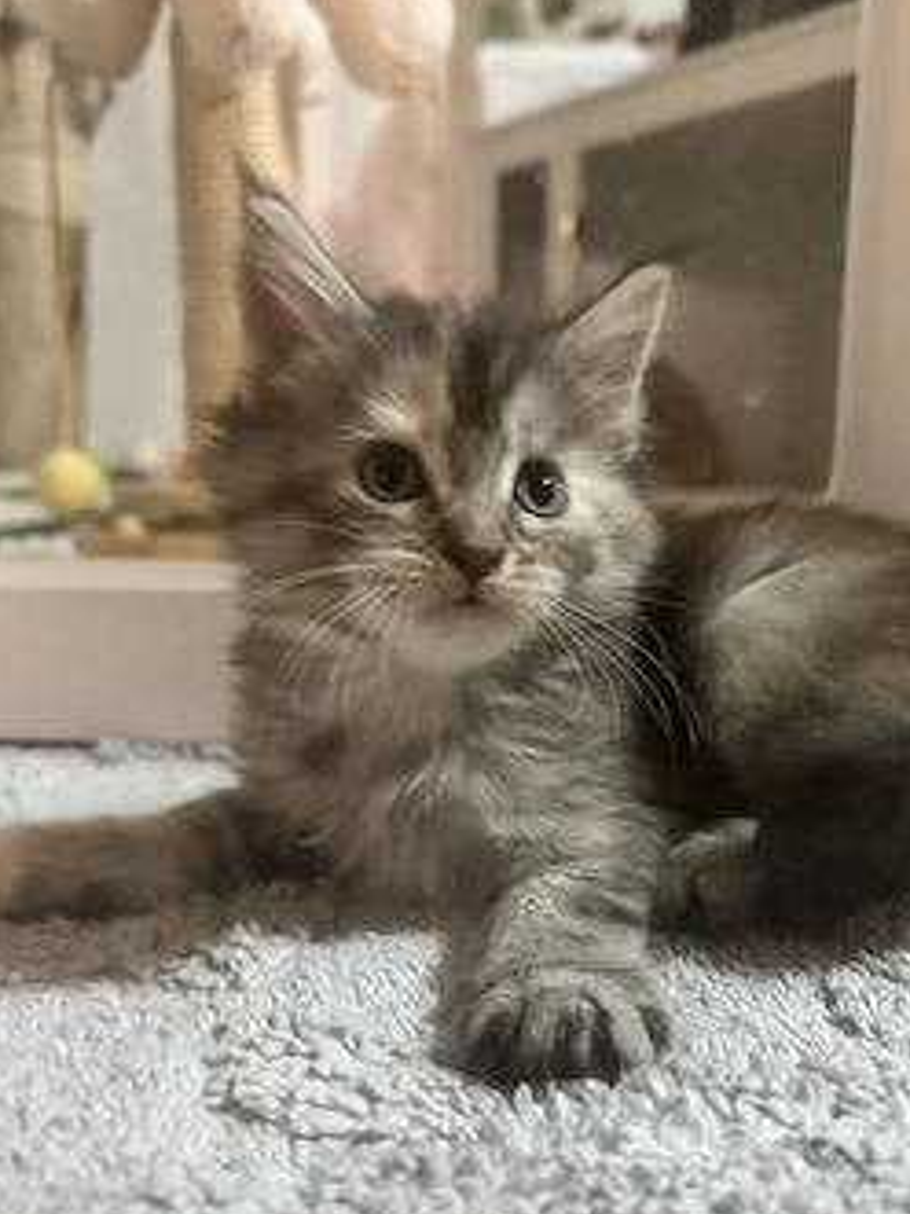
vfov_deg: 61.6
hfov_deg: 48.0
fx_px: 1017
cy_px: 653
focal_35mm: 29
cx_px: 532
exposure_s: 1/50
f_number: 1.78
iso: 800
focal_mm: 6.76
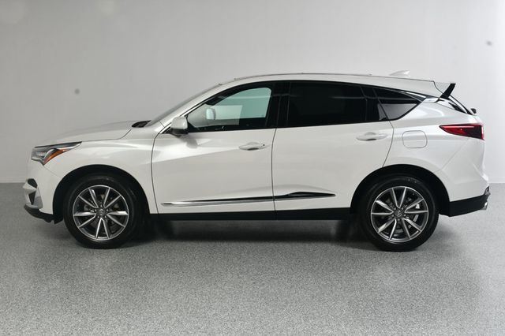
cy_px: 168
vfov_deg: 34.2
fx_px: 547
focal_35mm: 39
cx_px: 252
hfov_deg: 49.6
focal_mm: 26
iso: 100
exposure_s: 1/160
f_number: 13
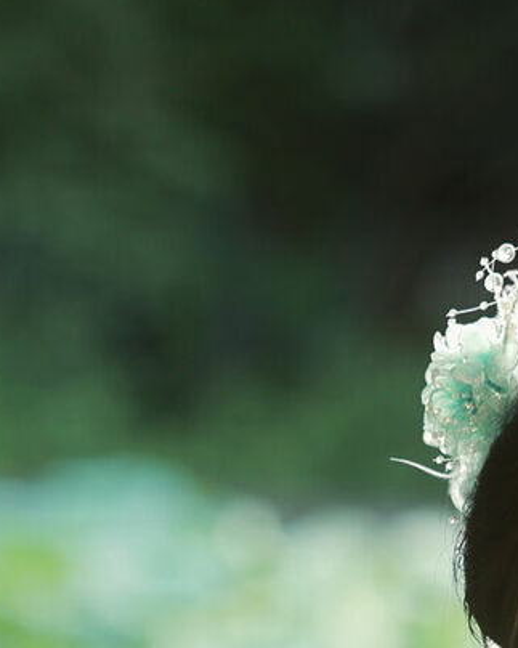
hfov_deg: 4.5
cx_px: 677
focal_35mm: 344
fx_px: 6595
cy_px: 1064
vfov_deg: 5.6
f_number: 2.8
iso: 160
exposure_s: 1/125
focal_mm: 95
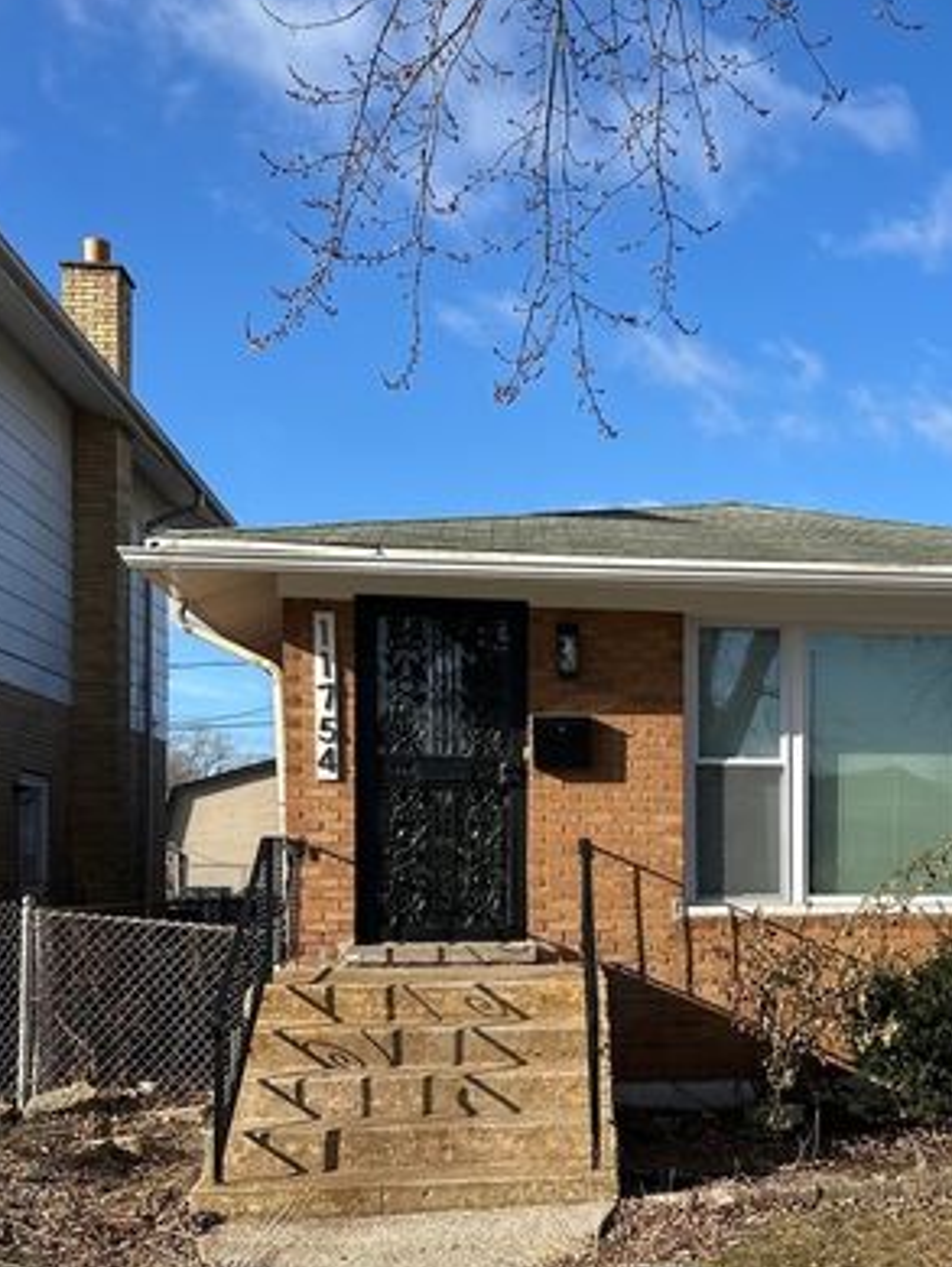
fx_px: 1502
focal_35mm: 41
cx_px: 734
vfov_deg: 44.9
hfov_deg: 34.3
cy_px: 876
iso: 80
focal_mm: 6.86
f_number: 1.78
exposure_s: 1/3356
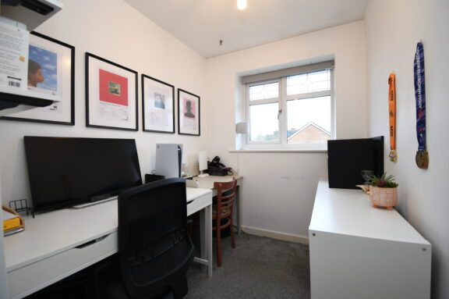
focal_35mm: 15
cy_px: 150
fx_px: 187
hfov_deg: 100.4
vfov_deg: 77.2
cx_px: 224
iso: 560
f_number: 4.5
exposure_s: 1/30
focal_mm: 10
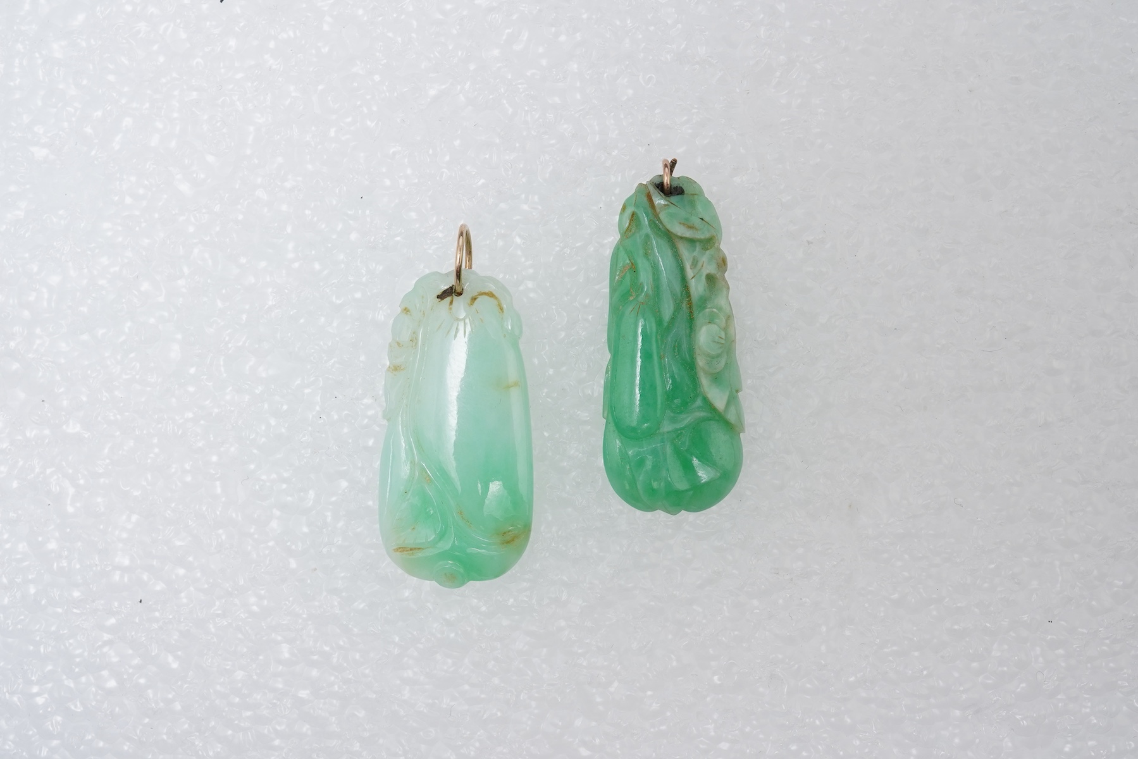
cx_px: 569
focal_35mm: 45
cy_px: 380
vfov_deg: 29.9
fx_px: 1423
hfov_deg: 43.6
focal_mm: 30
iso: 500
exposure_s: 1/125
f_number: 20
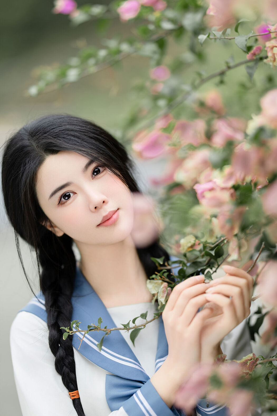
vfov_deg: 23.9
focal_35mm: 85
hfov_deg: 16.1
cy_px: 208
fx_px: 981
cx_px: 138
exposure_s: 1/400
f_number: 1.2
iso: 100
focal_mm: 85
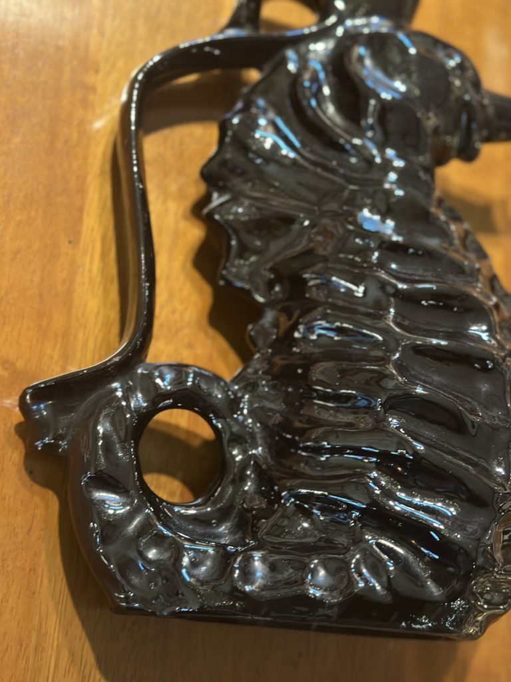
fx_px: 945
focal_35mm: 48
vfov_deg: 39.7
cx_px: 256
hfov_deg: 30.3
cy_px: 341
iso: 640
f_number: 1.78
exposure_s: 1/25
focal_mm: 6.86
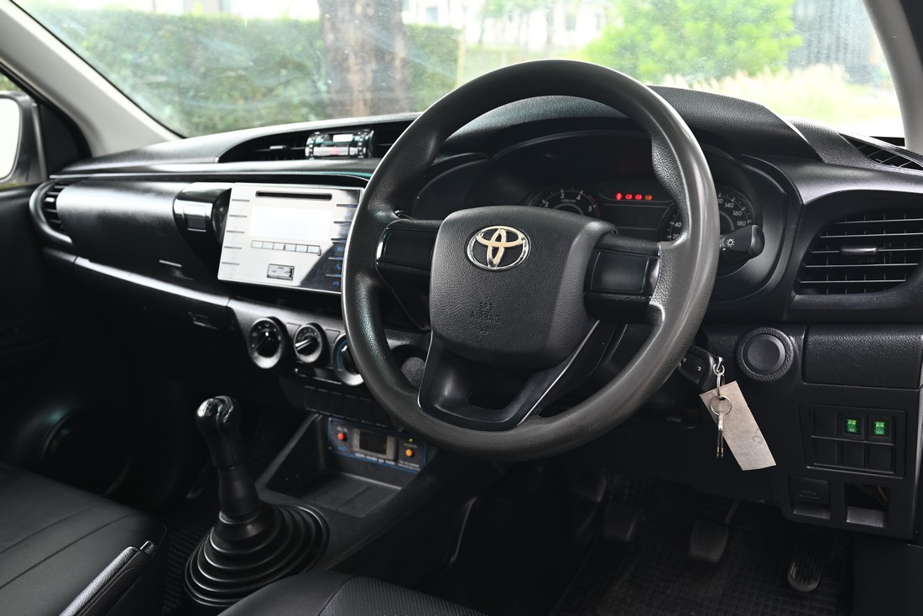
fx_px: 859
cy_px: 308
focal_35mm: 34
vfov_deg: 39.4
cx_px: 462
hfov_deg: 56.5
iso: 280
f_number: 5
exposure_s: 1/45
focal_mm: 33.5
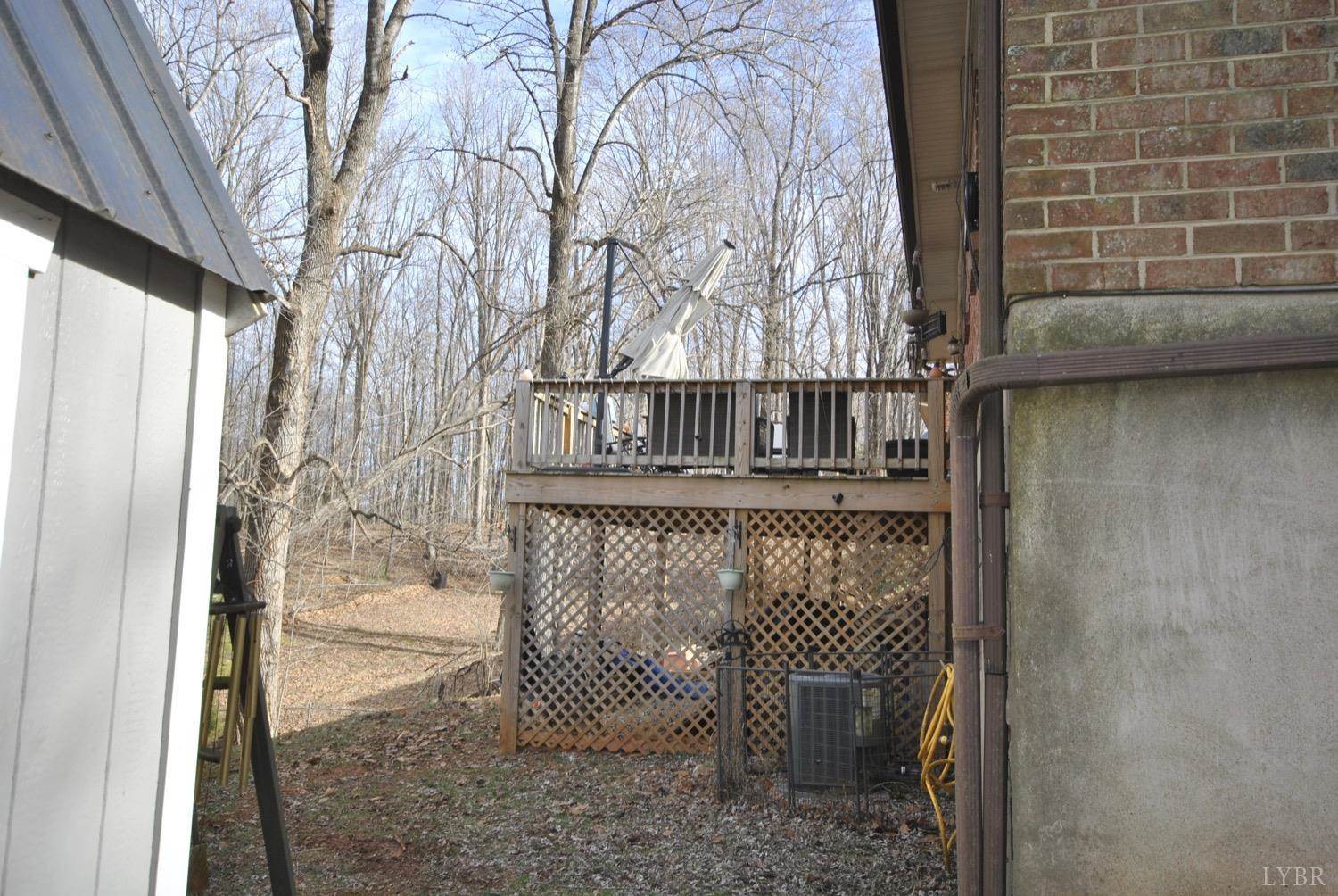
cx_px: 669
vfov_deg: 43.7
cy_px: 448
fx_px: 1116
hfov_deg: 61.9
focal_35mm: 30
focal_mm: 20
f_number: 5.6
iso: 100
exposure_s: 1/125
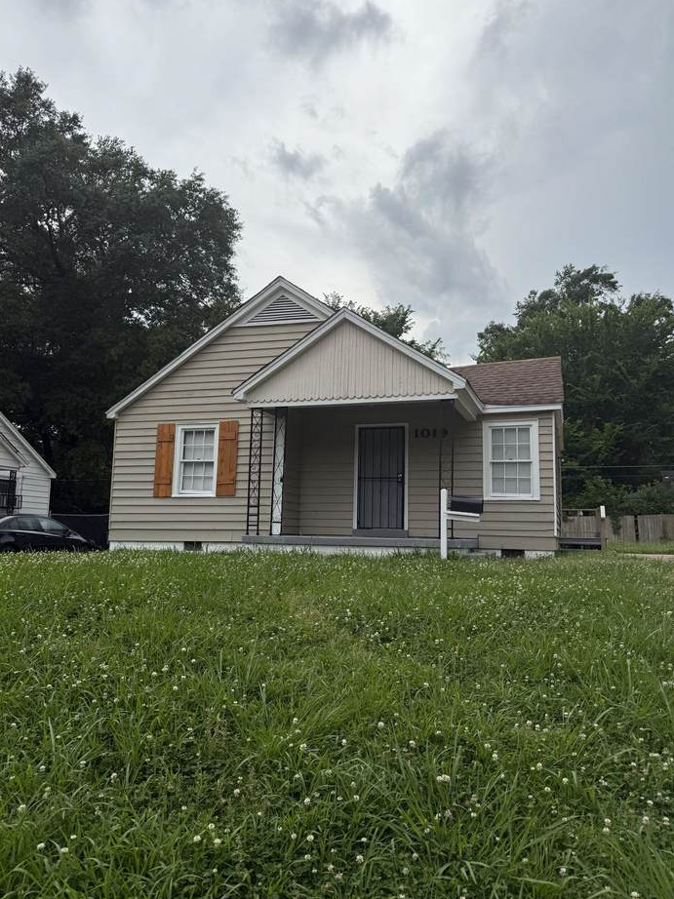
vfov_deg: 69.4
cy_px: 441
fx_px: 649
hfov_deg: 54.9
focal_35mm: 25
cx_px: 342
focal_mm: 6.76
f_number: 1.78
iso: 80
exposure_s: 1/7353
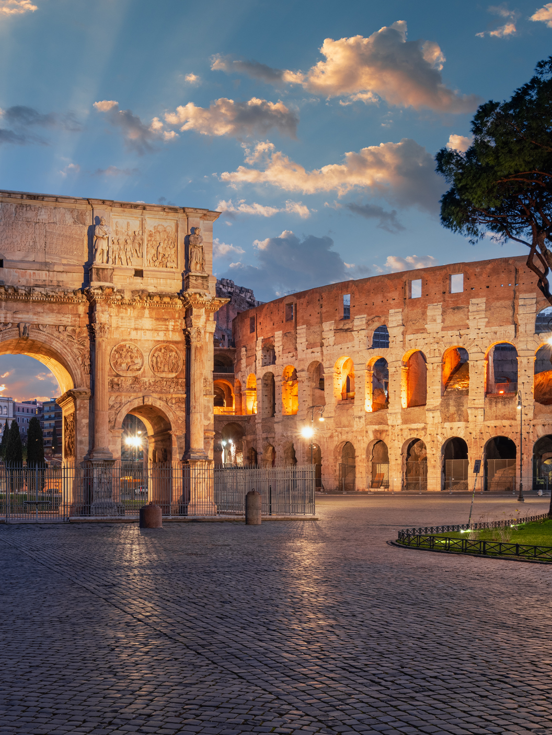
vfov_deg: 44.8
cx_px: 180
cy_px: 368
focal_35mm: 42
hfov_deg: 34.0
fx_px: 893
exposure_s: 2
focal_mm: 29
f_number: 11
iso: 64
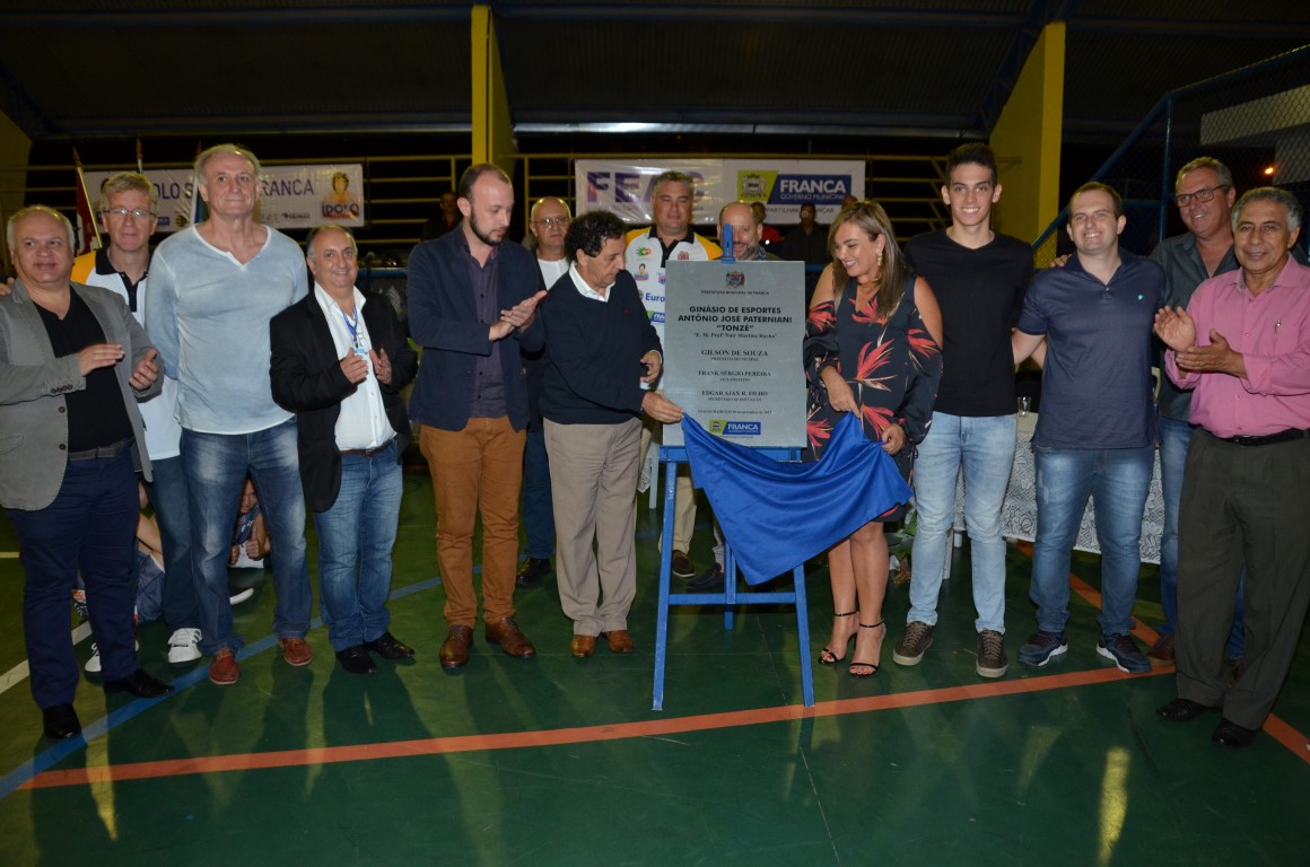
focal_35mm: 27
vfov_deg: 47.7
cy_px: 434
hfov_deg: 67.5
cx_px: 655
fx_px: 980
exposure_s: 1/60
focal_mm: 18
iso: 800
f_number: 4
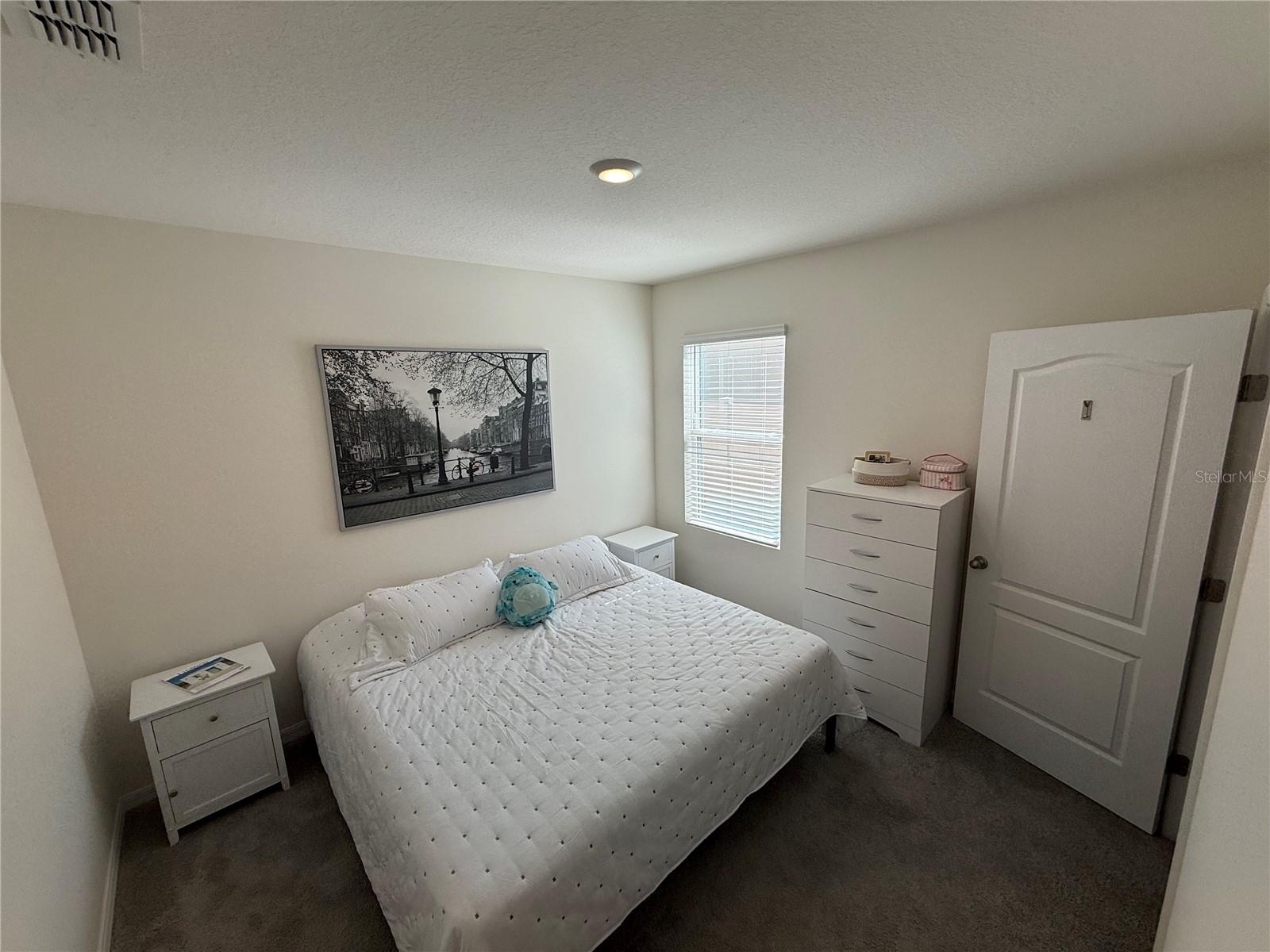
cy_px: 476
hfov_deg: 102.1
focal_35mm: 14
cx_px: 635
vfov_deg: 85.7
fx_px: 514
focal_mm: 2.22
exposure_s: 1/383
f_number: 2.2
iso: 50
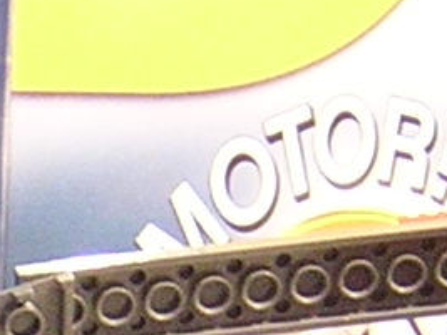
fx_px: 4802
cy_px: 698
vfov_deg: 3.9
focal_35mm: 372
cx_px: -412
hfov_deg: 5.2
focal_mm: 8.1
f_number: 3.4
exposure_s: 1/1.6
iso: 400
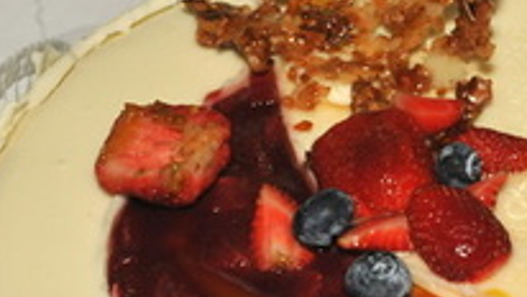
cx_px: 425
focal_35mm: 213
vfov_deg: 5.7
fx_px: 2977
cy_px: 301
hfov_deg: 10.1
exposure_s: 1/125
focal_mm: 70
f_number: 10
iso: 2000
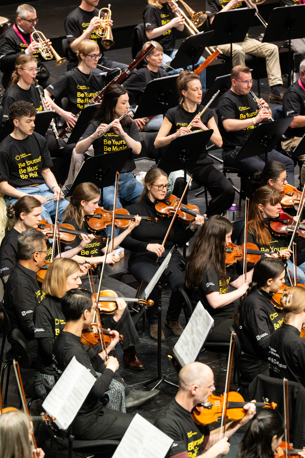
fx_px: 2541
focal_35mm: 200
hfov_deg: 6.9
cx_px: 152
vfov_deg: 10.3
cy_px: 229
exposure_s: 1/160
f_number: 5.6
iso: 5000
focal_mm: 200
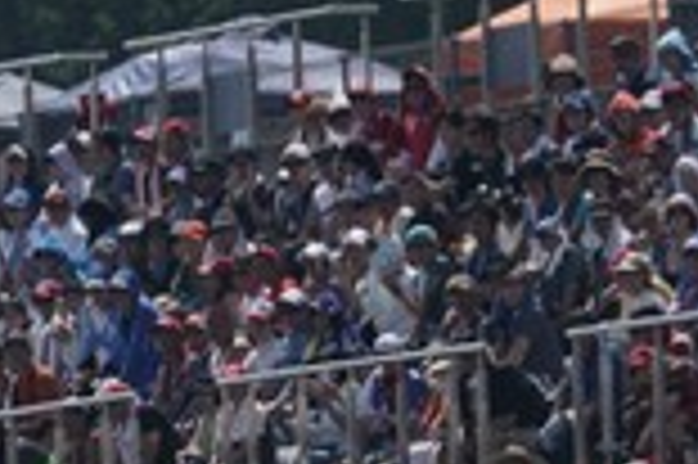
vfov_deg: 0.9
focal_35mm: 1504
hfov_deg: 1.4
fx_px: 29130
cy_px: 1032
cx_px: -162
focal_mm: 324
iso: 200
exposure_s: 1/800
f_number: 8
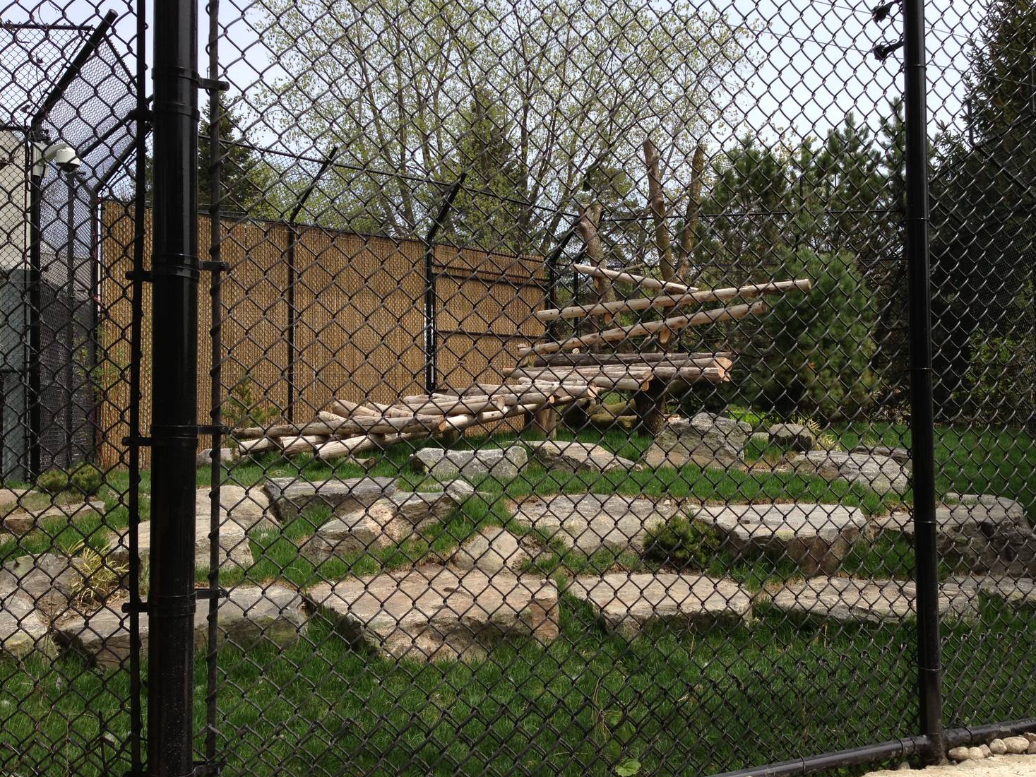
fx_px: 1077
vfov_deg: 39.7
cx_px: 564
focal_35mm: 36
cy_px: 383
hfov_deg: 51.3
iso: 50
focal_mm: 4.13
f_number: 2.4
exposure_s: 1/1178
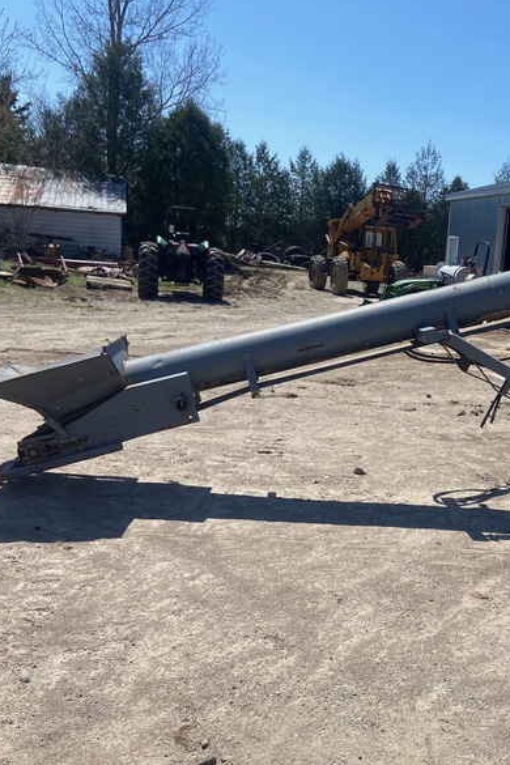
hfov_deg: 34.3
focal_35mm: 37
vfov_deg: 51.9
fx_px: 786
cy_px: 386
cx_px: 442
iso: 32
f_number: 1.8
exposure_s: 1/3300
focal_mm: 4.25
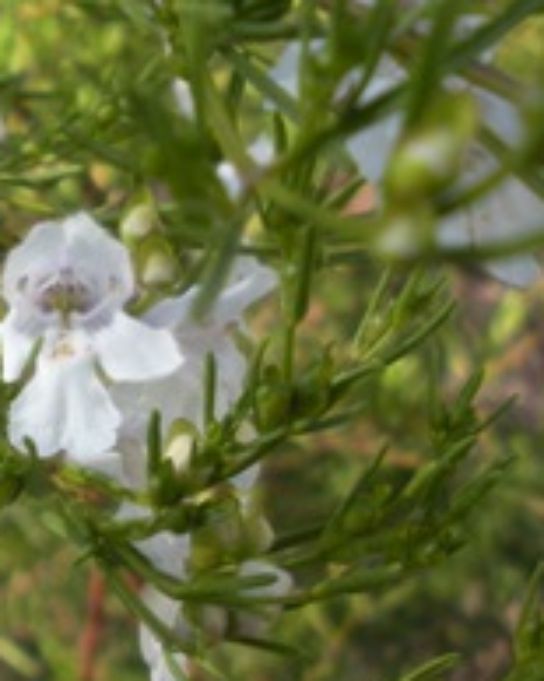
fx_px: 1913
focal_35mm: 95
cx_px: -172
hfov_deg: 15.4
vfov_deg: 20.1
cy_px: 205
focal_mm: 6.3
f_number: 3.5
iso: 64
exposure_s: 1/114
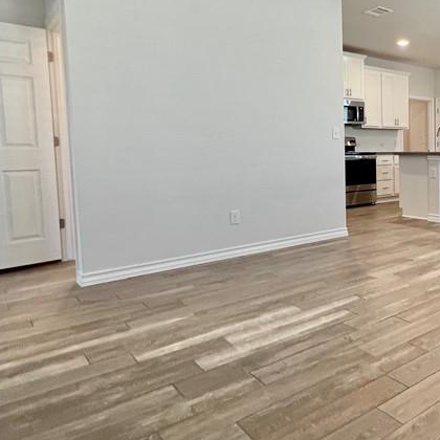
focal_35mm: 28
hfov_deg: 49.7
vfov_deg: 57.0
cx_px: 411
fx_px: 403
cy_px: 181
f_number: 1.8
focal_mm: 1.57
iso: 200
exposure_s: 1/120
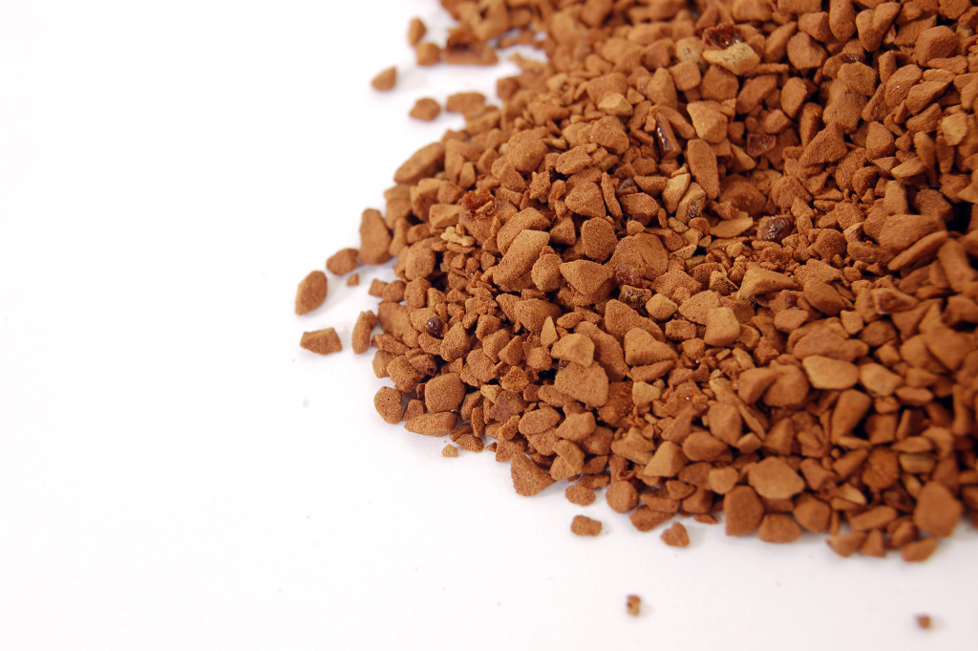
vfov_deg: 16.5
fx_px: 2239
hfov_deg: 24.6
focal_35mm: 82
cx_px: 489
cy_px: 326
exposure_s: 1/80
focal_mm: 55
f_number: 14
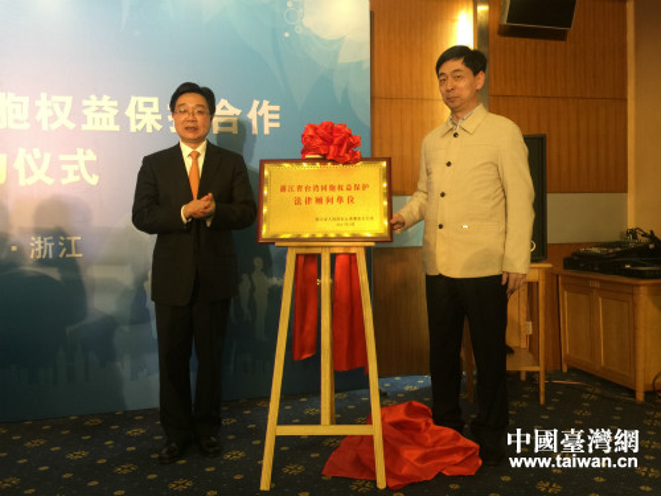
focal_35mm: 29
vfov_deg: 48.2
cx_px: 330
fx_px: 554
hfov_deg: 61.7
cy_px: 248
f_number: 2.2
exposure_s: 1/17
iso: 64
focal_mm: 4.15
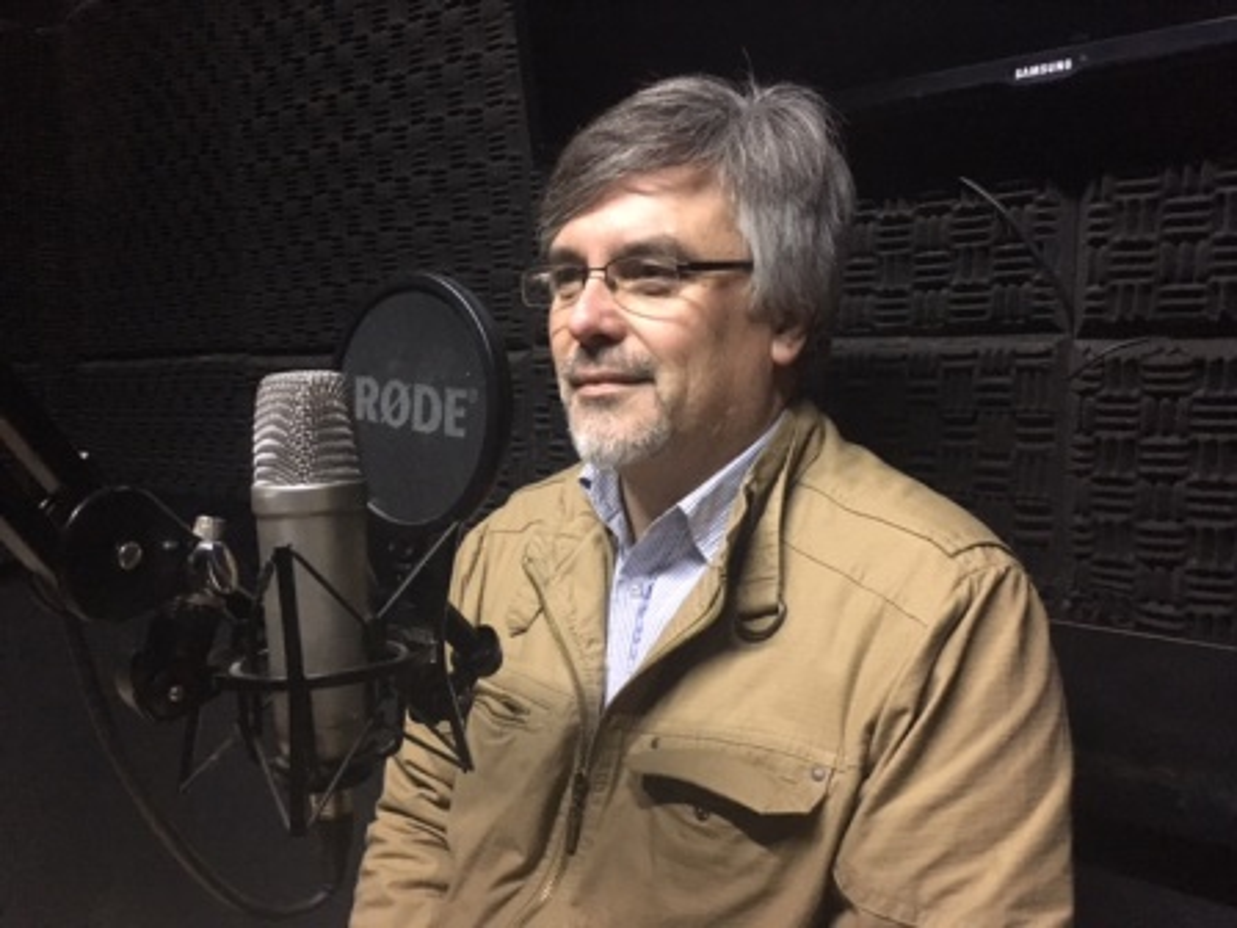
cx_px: 618
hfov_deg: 61.7
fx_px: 1036
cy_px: 464
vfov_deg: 48.2
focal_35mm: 29
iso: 320
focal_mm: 4.15
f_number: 2.2
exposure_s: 1/17
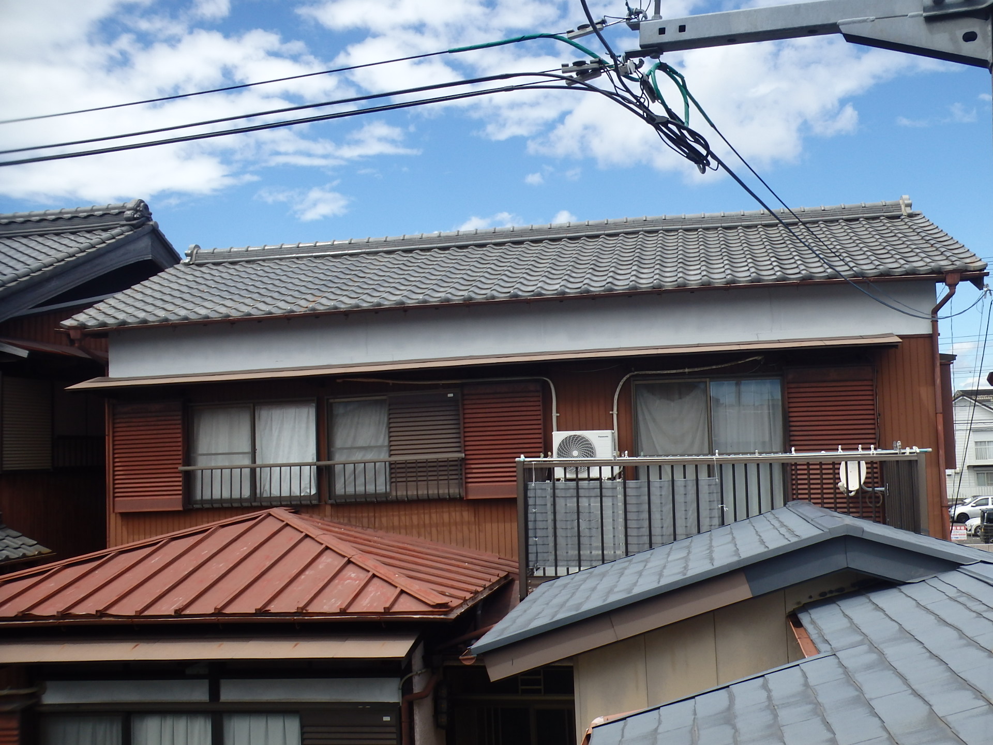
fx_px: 975
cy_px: 372
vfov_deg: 41.8
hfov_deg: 54.0
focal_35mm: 34
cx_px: 496
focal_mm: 6.1
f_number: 13
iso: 125
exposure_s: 1/80
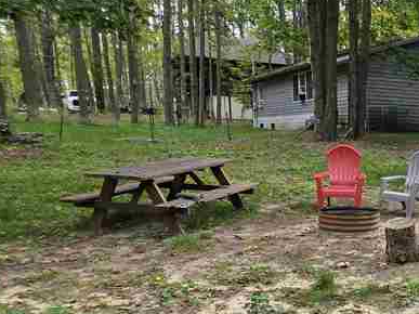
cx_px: 493
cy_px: 236
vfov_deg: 32.9
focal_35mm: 43
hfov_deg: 35.4
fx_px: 520
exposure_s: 1/305
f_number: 1.9
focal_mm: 2.2
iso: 40
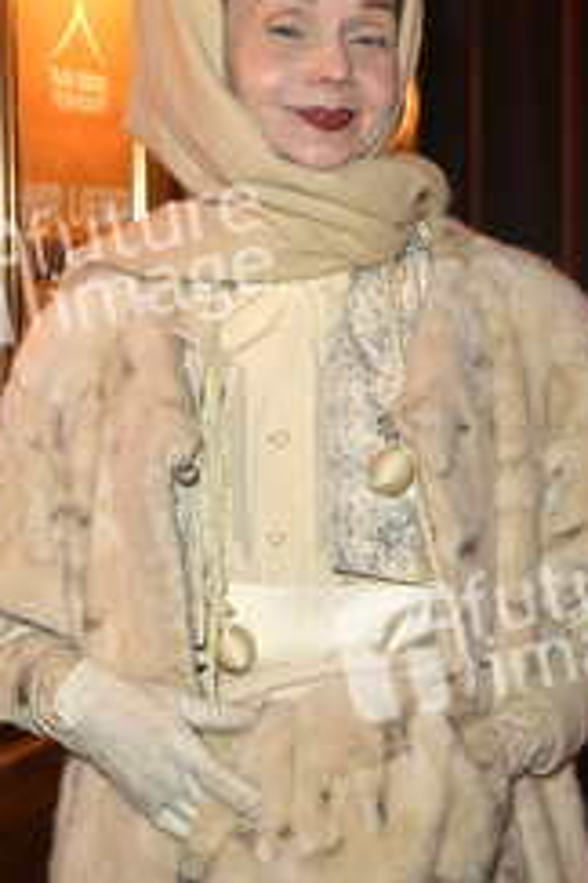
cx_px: 192
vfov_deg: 25.7
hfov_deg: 17.2
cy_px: 454
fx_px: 1935
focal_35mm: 79
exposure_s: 1/250
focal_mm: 48
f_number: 6.3
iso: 2500
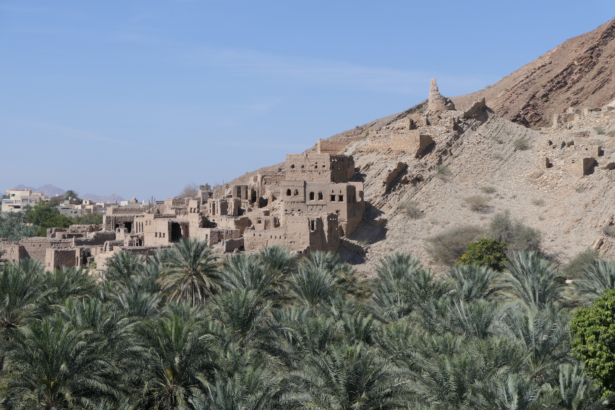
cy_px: 204
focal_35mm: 91
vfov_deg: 15.0
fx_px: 1554
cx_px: 308
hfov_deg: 22.4
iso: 125
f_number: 4.1
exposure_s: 1/1600
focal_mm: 33
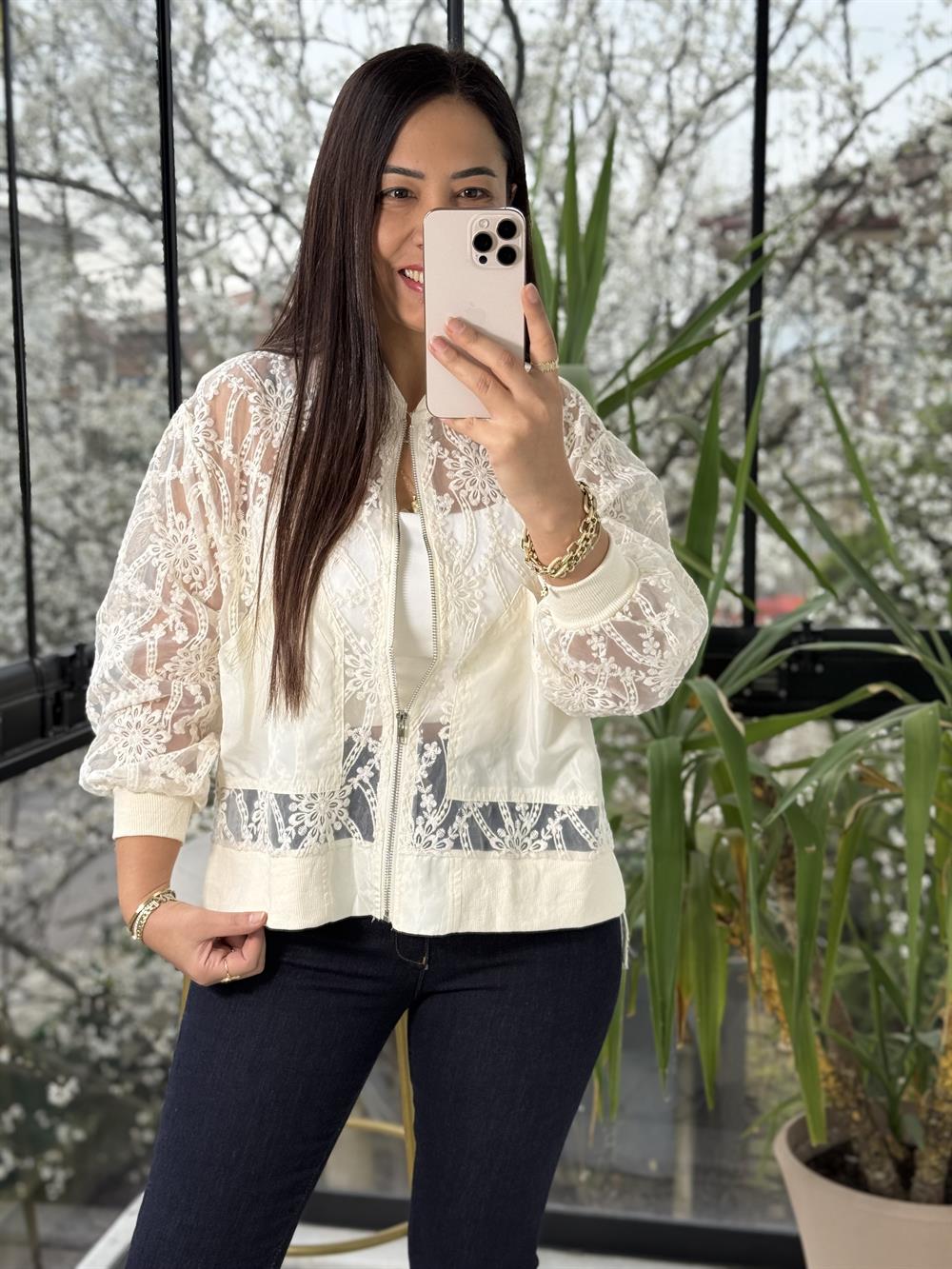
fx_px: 1760
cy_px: 634
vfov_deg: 39.7
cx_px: 476
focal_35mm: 48
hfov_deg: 30.3
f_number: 1.78
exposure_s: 1/121
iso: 50
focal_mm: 6.76
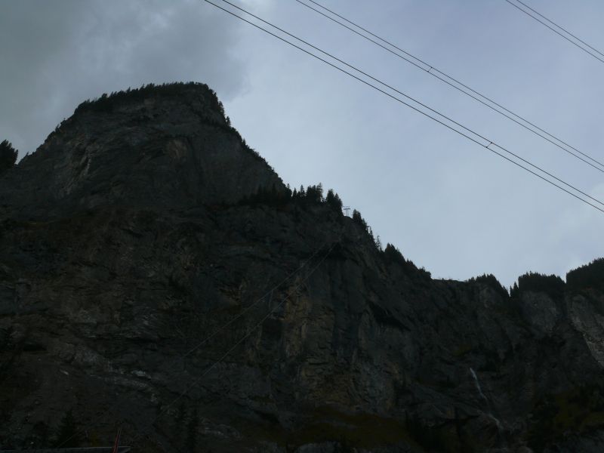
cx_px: 302
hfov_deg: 52.6
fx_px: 611
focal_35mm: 35
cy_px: 226
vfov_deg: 40.7
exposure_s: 1/400
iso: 100
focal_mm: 7.4
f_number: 8
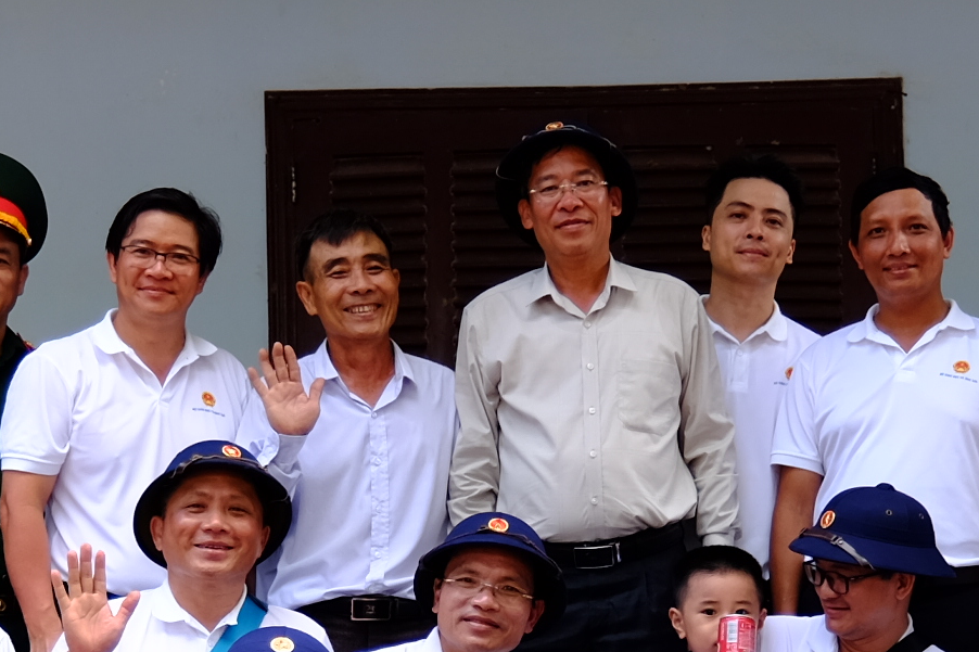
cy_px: 675
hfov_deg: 17.8
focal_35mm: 115
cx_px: 552
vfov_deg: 11.8
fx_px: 3127
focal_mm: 20
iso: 200
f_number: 2.8
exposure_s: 1/125
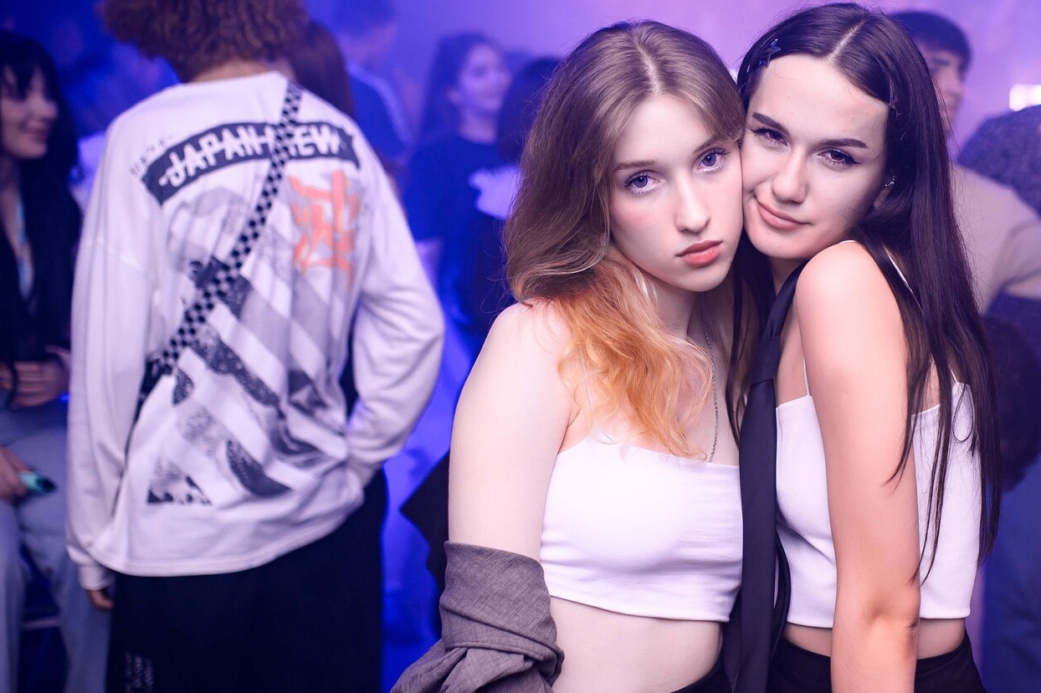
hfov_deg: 36.4
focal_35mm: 54
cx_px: 719
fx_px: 1561
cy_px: 385
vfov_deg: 25.0
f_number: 2.2
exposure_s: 1/160
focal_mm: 35
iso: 200
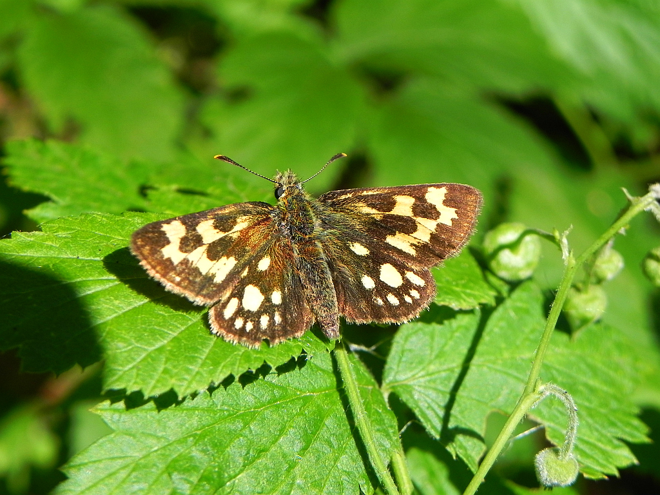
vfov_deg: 15.6
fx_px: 1811
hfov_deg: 20.7
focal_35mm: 95
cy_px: 248
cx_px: 330
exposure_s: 1/550
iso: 160
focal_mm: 16.9
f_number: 4
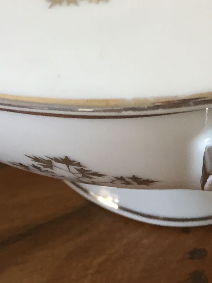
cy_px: 289
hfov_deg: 15.4
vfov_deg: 20.6
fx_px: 751
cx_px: 267
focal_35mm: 92
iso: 80
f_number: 2.2
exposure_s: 1/33
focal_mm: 4.15
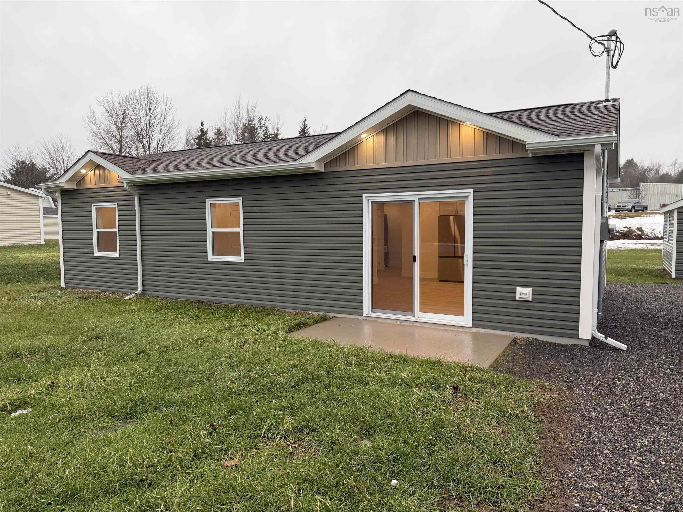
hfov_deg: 71.6
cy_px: 256
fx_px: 474
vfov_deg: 56.8
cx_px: 342
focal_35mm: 24
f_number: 1.78
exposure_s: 1/120
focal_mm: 6.76
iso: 64
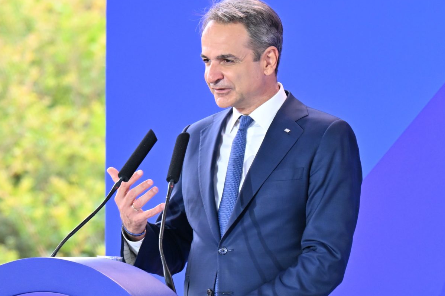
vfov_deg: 2.0
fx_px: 8452
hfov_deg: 3.0
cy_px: 282
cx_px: 384
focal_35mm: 684
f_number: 6
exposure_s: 1/320
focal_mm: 320
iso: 1800
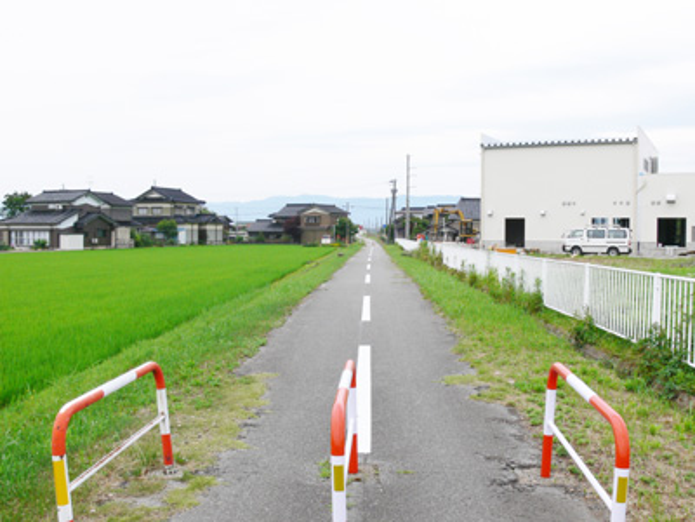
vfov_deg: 40.7
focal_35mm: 35
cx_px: 348
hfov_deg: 52.6
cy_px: 261
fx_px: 703
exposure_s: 1/400
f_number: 6.3
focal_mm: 7.4
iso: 80
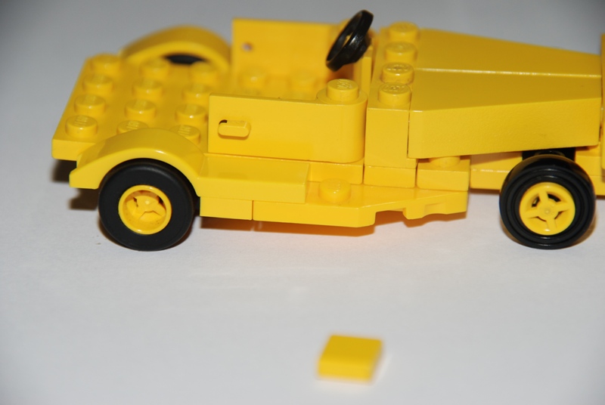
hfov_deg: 6.9
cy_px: 202
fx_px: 5049
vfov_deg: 4.6
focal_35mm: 300
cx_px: 302
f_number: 6.3
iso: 200
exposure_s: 1/60
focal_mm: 200
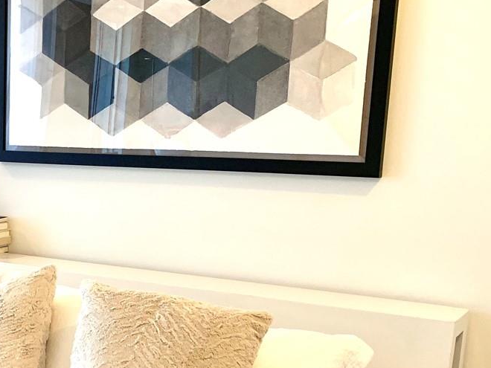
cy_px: 313
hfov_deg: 28.5
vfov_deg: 22.8
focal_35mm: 63
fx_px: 894
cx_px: -20
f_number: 1.8
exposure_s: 1/120
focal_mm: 4.25
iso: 80
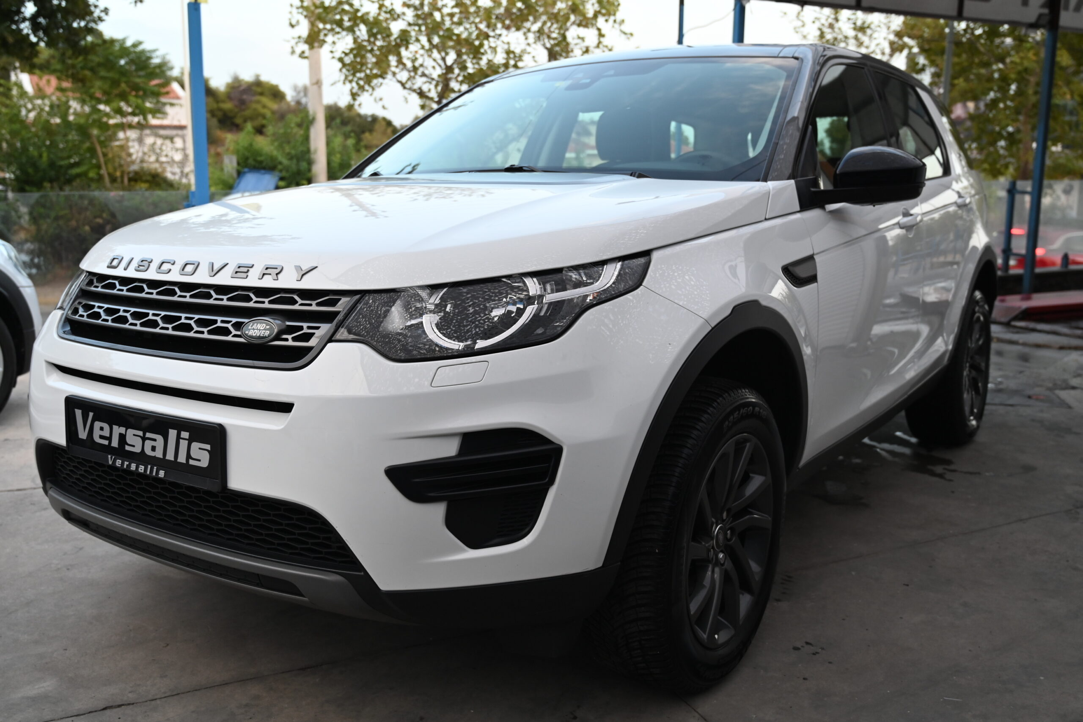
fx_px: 993
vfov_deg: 40.0
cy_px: 361
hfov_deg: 57.2
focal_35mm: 33
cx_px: 542
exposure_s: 1/125
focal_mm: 33
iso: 640
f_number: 4
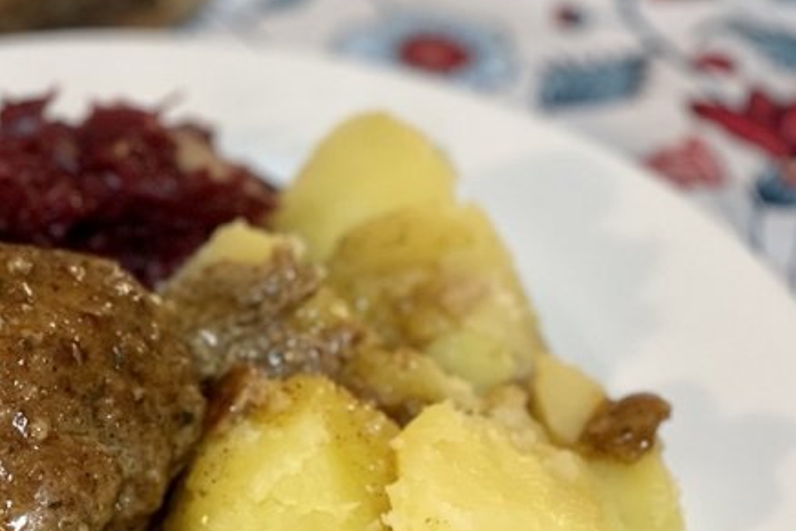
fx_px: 2698
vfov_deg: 11.2
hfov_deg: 16.6
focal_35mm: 122
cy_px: 405
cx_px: 86
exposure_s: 1/40
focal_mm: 7.5
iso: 250
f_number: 2.2
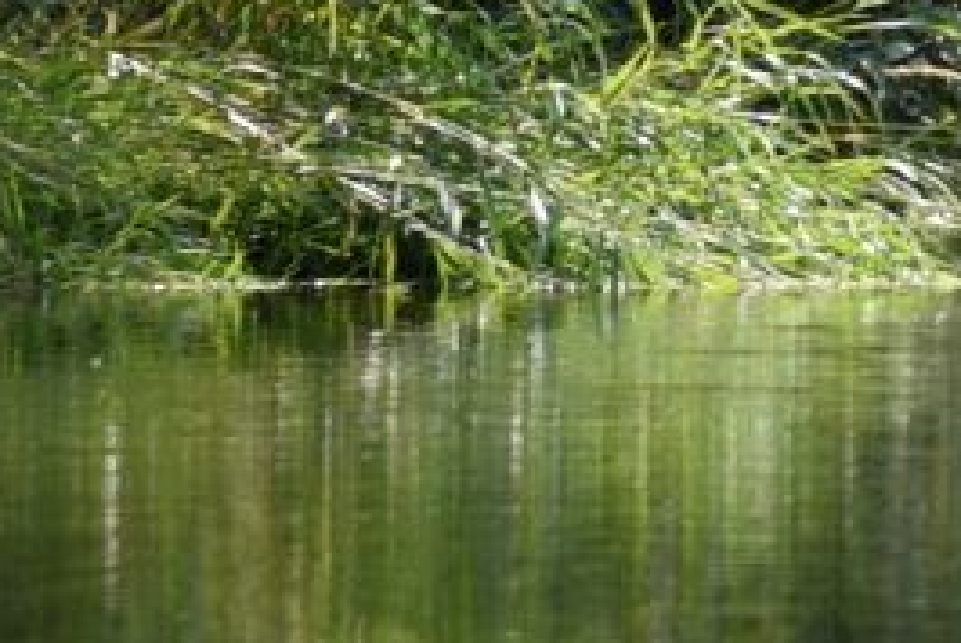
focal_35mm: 808
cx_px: 2471
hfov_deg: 2.5
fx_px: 21592
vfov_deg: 1.7
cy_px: 74
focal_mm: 105
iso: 500
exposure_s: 1/800
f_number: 5.6
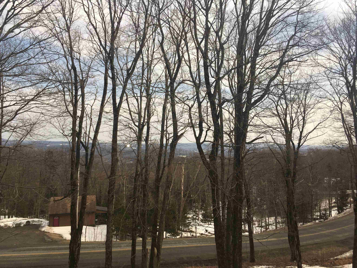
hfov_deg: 61.7
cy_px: 134
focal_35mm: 29
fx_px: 299
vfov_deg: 48.2
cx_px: 178
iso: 25
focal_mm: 4.15
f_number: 2.2
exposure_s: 1/1202
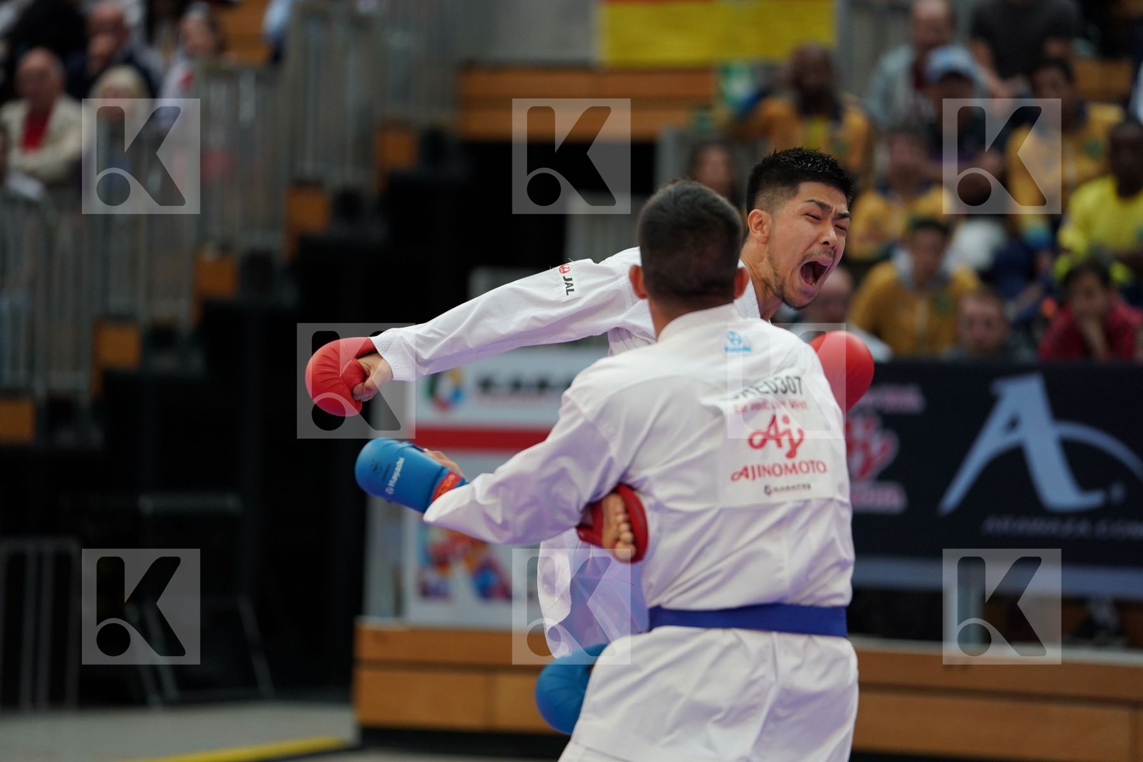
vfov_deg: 6.9
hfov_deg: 10.3
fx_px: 6350
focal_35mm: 200
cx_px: 572
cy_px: 381
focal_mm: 200
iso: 1600
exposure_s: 1/1000
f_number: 2.8
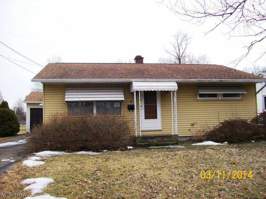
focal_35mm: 36
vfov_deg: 39.6
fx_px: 277
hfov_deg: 51.4
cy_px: 100
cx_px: 133
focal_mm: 6
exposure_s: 1/205
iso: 80
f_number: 2.7
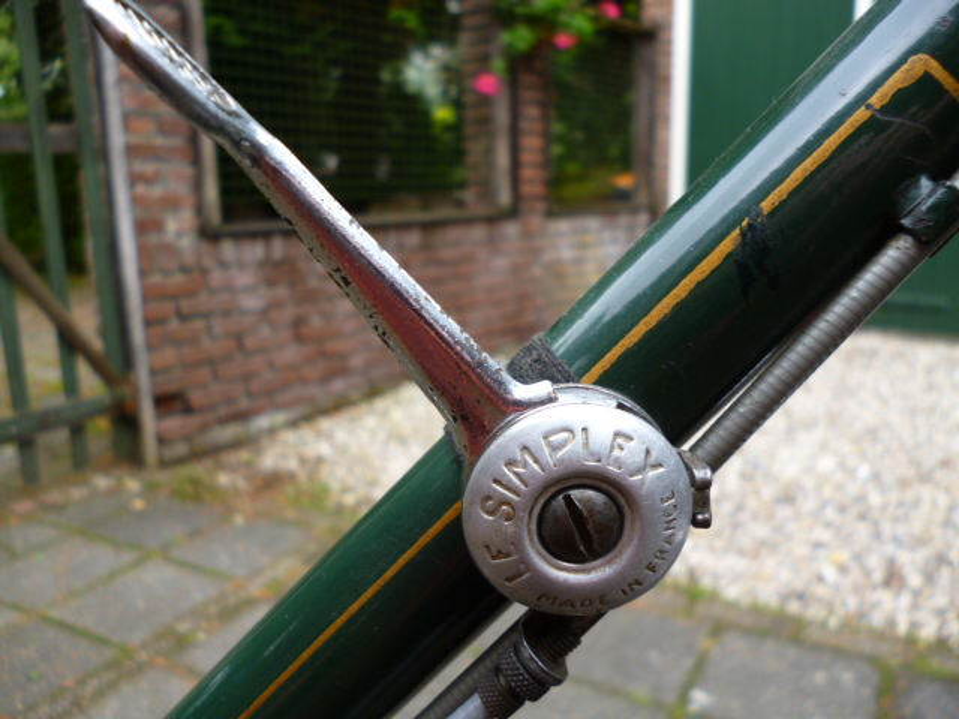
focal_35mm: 28
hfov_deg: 63.4
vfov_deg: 49.7
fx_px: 776
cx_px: 480
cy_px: 360
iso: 100
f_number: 3.1
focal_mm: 5
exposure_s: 1/80
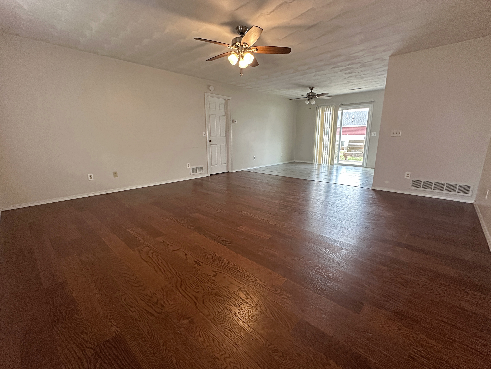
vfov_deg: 85.7
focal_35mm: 14
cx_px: 246
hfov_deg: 102.1
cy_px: 184
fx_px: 199
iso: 250
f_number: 2.2
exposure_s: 1/120
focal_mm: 2.22
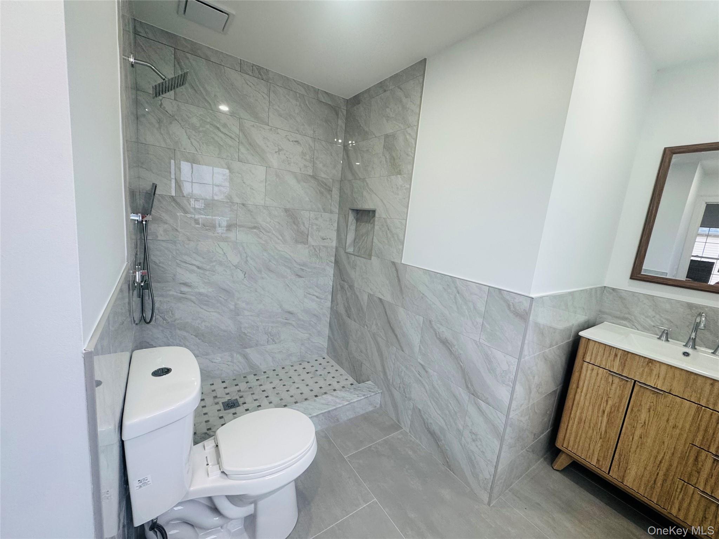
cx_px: 360
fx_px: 291
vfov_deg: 85.7
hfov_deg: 102.1
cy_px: 270
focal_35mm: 14
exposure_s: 1/120
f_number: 2.2
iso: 160
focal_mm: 2.22
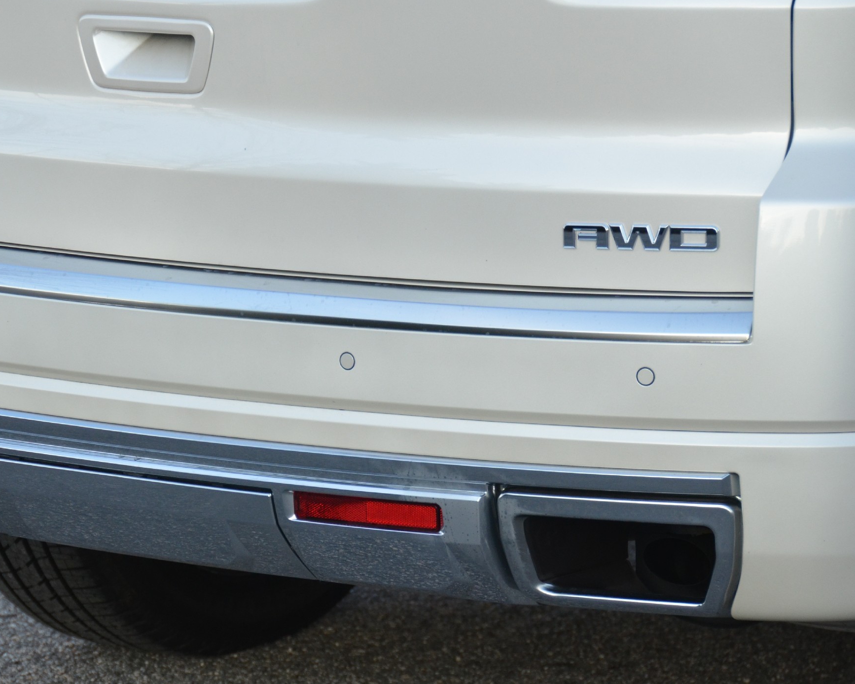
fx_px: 5381
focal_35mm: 213
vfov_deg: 7.3
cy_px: 366
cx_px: 241
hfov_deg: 9.1
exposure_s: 1/500
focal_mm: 105
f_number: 5.3
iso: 800
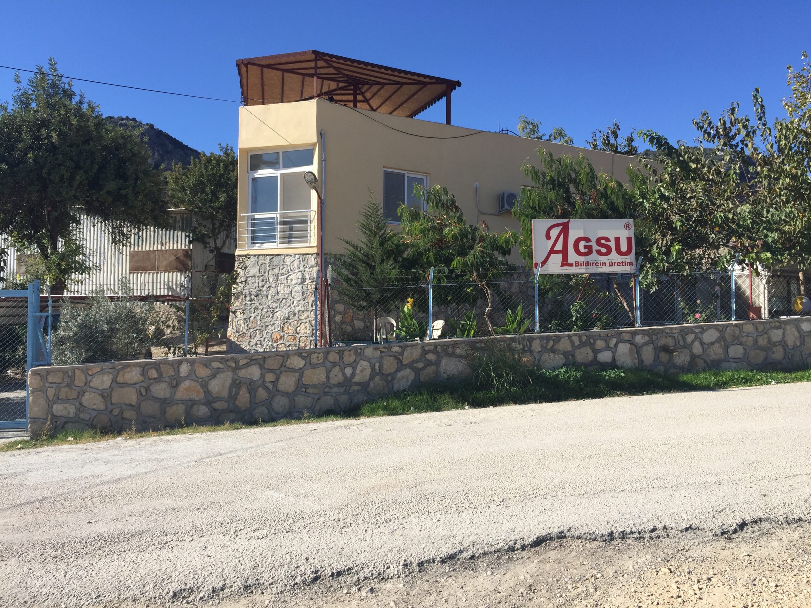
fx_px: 679
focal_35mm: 29
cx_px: 406
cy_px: 304
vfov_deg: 48.2
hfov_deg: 61.7
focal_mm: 4.15
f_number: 2.2
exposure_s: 1/1582
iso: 32
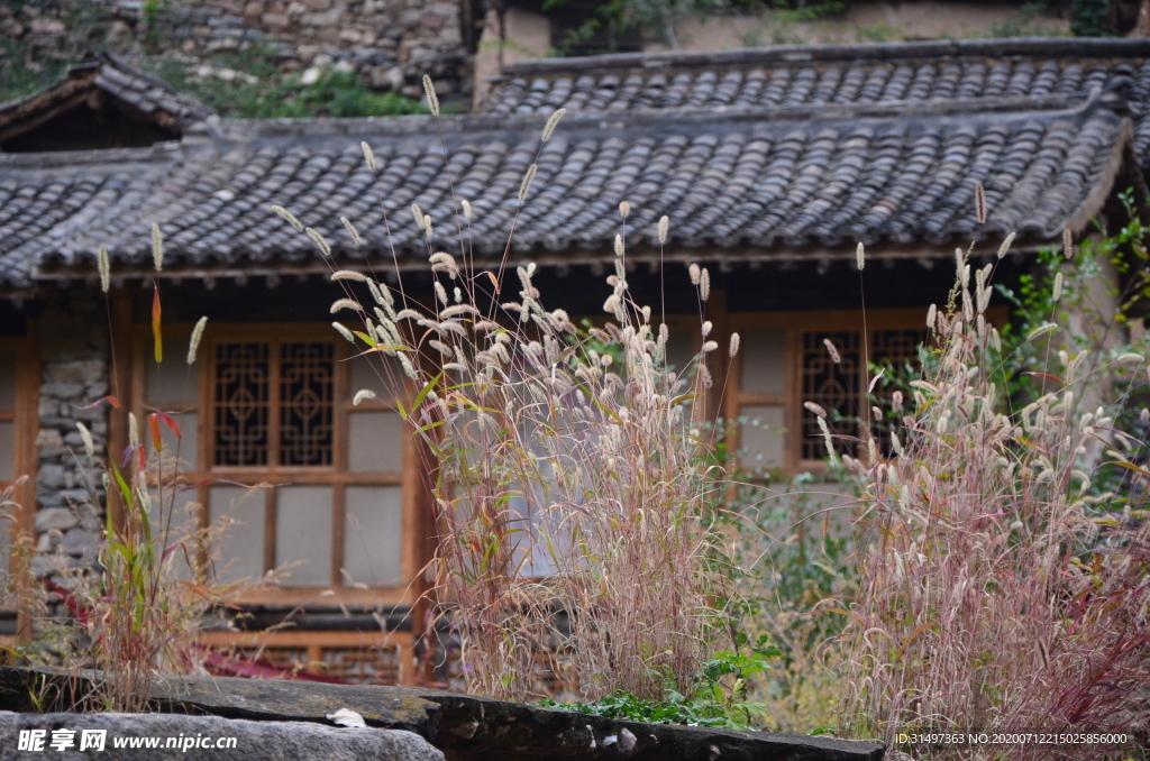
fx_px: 4399
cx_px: 575
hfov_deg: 14.9
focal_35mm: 138
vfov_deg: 9.9
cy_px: 380
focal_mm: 92
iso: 800
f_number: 5.6
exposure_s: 1/30
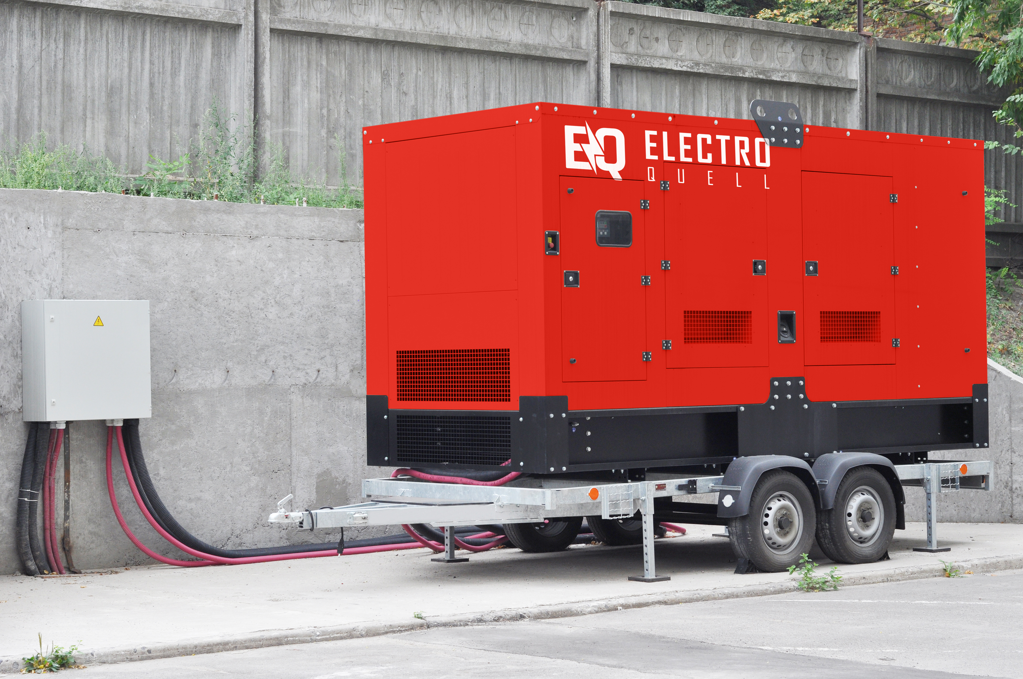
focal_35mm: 75
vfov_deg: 18.1
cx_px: 512
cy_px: 340
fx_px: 2129
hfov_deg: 27.0
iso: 320
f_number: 6.3
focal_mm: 50
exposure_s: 1/160
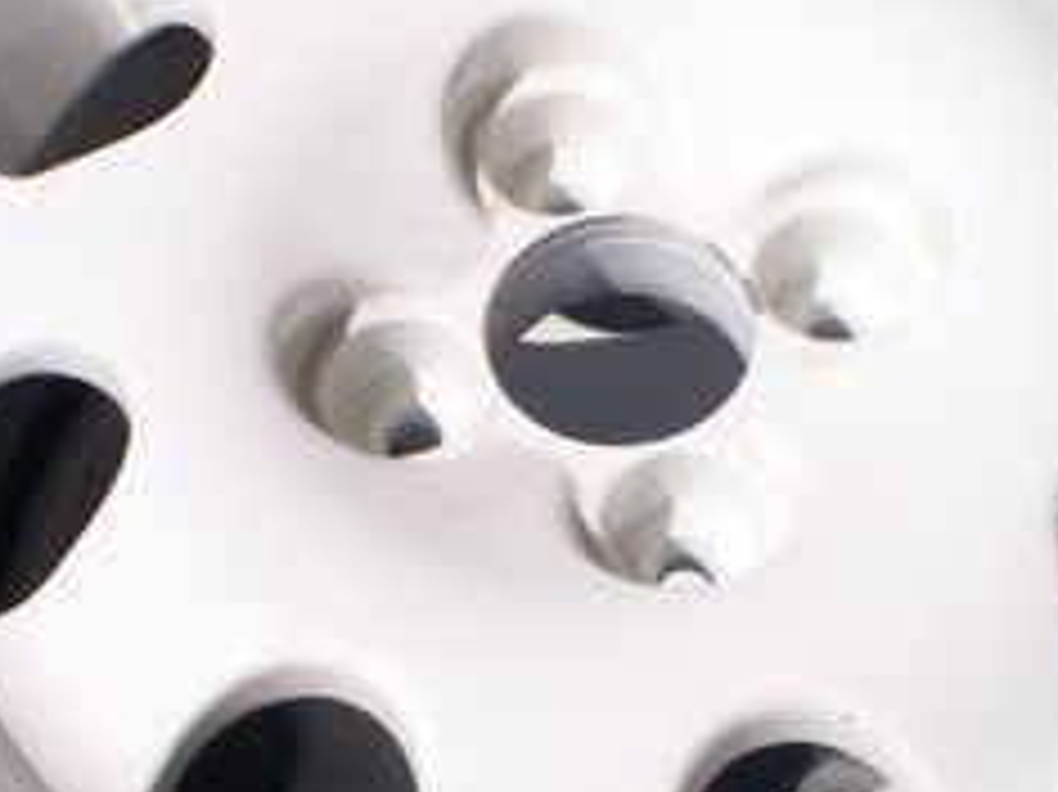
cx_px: 621
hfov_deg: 20.0
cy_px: 315
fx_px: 2994
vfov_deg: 15.1
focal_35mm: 98
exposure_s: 1/2000
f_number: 4.5
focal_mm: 6
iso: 100
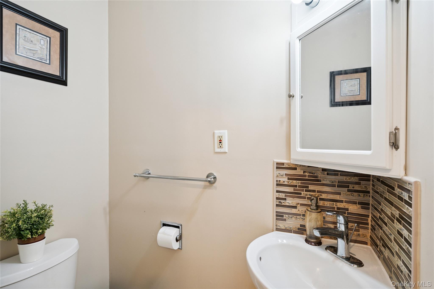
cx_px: 217
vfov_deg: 70.4
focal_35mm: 17
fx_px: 205
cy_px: 144
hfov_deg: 93.3
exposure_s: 1/80
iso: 400
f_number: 5.6
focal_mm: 17
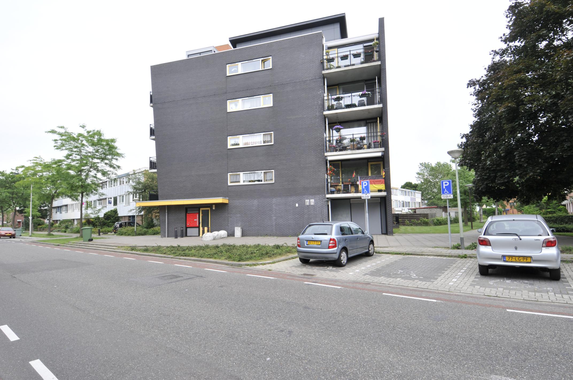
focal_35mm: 18
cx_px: 286
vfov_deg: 67.2
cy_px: 190
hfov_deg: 90.1
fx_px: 286
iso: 200
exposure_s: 1/125
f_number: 9
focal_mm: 12
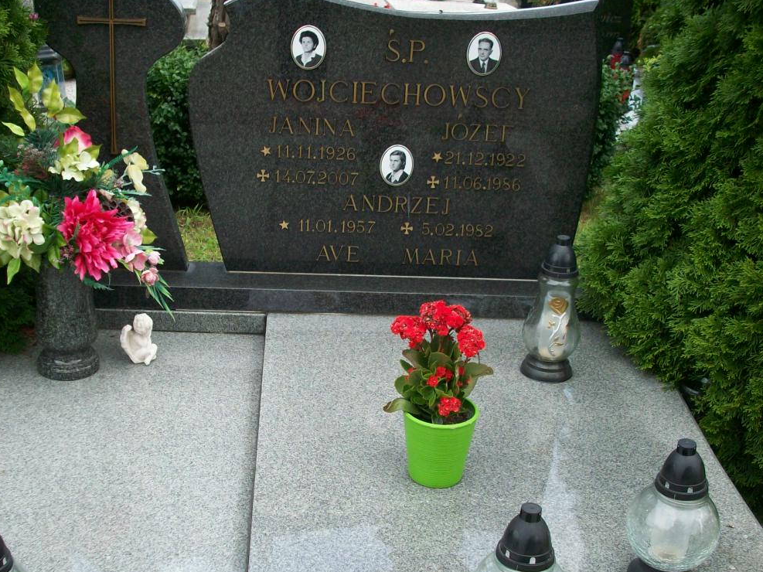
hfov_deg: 39.6
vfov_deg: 30.3
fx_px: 1058
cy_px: 305
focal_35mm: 48
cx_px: 339
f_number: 2.8
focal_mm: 6.2
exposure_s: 1/351
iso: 80
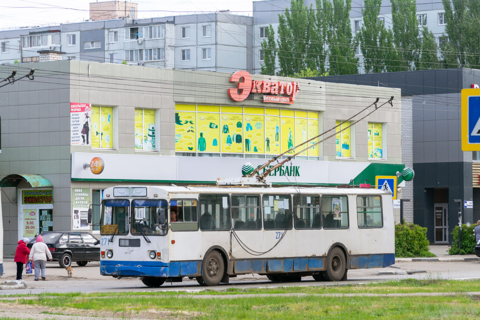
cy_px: 160
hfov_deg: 15.2
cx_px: 240
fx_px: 1800
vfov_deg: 10.2
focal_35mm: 135
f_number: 6.3
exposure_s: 1/640
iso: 400
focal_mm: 90
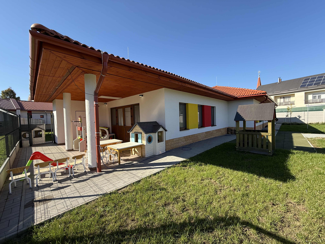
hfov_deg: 102.1
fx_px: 131
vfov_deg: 85.7
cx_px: 162
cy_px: 122
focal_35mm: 14
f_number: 2.2
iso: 50
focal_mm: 2.22
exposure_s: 1/770
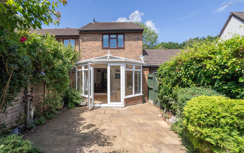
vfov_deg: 68.0
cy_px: 76
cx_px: 123
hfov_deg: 94.4
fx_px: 113
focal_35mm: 17
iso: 1000
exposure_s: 1/2000
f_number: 7.1
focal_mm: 16
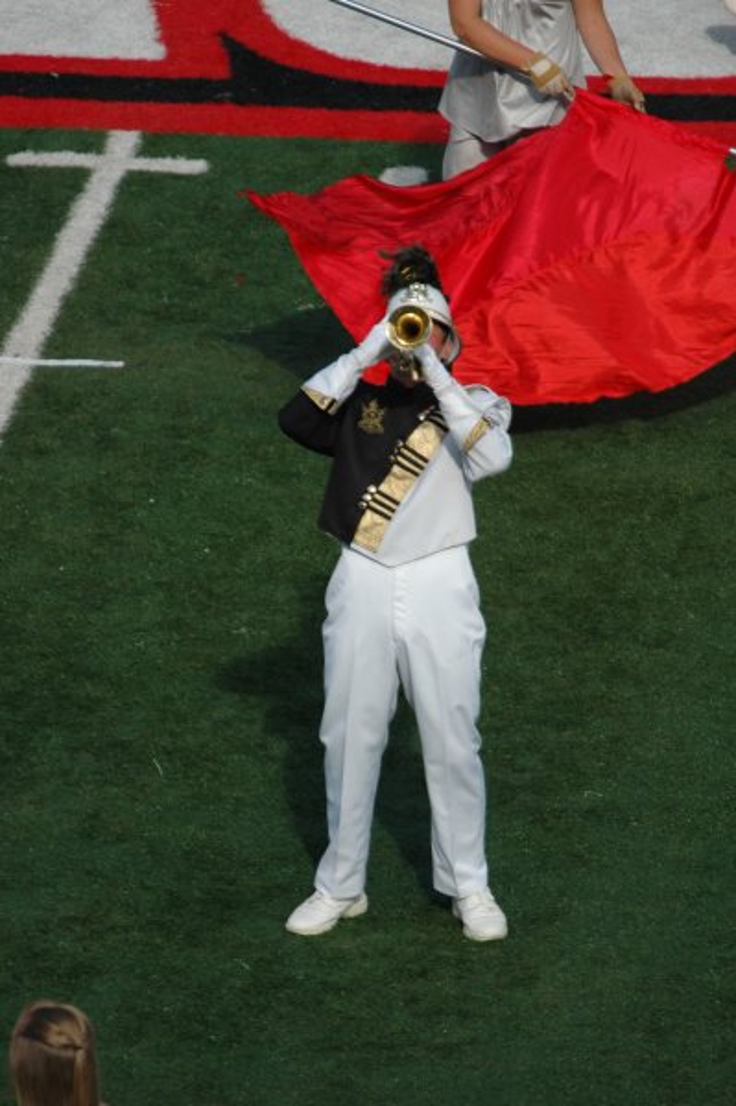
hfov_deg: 2.3
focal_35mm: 600
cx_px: 368
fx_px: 18430
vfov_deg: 3.4
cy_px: 553
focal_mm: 400
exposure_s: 1/800
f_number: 5.6
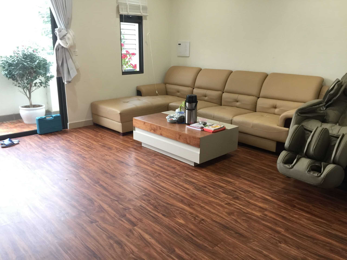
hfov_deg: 61.7
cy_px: 130
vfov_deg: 48.2
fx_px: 291
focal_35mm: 29
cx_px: 174
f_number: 2.2
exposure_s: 1/33
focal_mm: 4.15
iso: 50
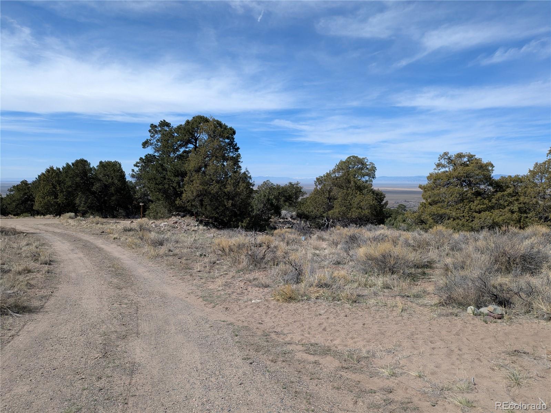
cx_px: 276
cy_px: 206
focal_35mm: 25
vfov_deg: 54.9
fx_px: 398
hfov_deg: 69.4
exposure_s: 1/2632
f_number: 1.89
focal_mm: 5.43
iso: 44
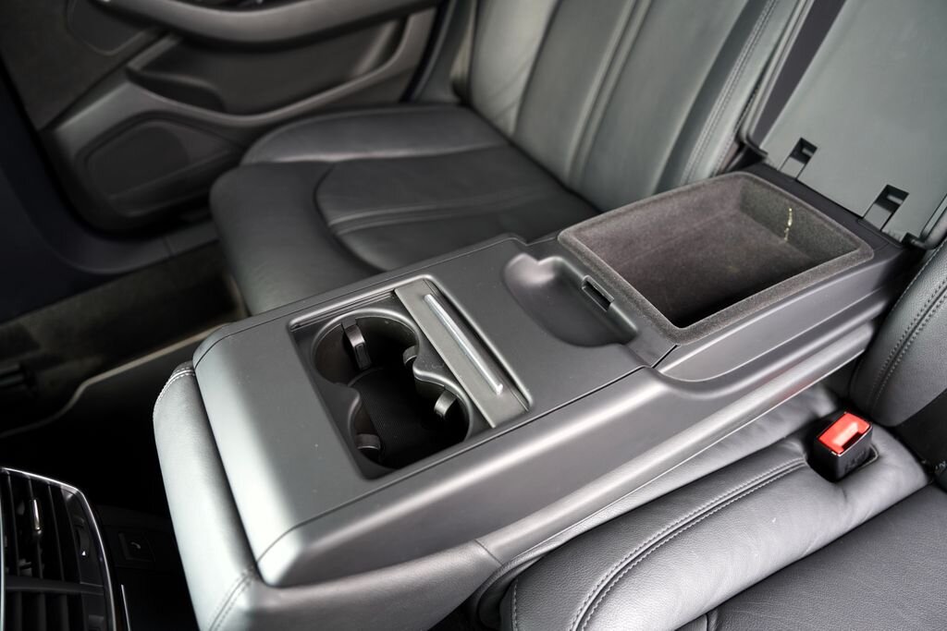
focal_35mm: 24
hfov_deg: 73.7
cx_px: 474
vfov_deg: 53.1
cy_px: 316
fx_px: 631
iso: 250
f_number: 2.8
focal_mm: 24
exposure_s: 1/30
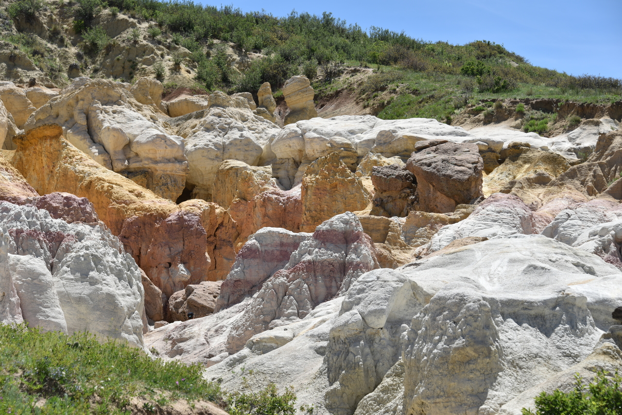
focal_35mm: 105
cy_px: 208
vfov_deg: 13.0
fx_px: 1814
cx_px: 311
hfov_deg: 19.5
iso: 100
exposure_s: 1/320
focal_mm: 105
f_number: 9
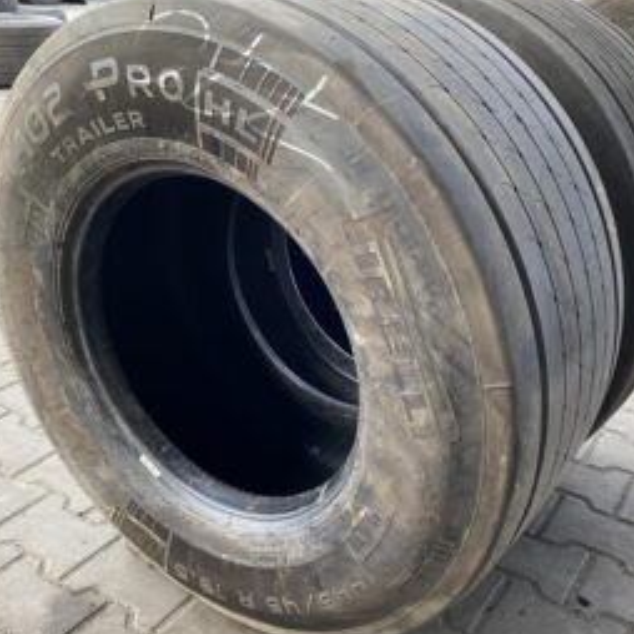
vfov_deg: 42.8
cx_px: 319
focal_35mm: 39
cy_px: 328
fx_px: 808
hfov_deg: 42.8
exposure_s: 1/122
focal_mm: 4.25
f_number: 1.8
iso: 32
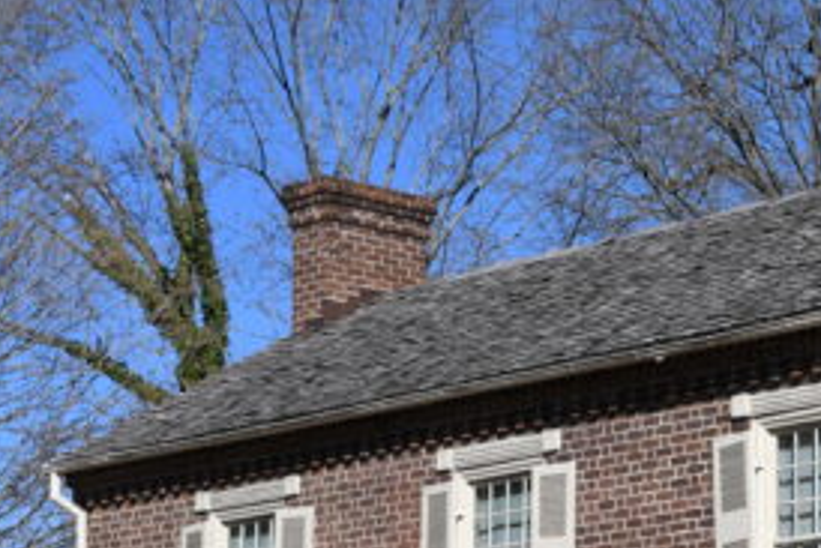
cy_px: 500
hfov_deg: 15.4
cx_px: 1091
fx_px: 2875
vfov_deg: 10.8
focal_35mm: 126
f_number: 9
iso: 100
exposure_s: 1/320
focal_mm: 30
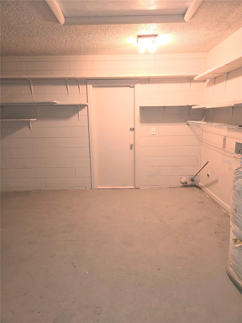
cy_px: 162
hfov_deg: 58.9
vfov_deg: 73.9
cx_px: 121
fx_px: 214
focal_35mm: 23
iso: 100
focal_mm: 5.4
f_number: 1.8
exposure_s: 1/24
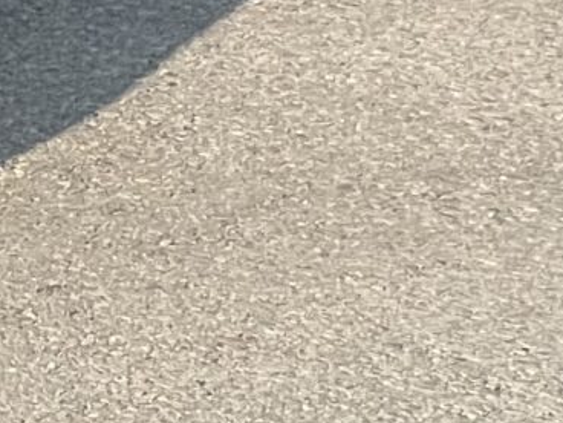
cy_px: -687
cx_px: -1128
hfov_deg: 5.2
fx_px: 5888
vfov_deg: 4.0
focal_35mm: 362
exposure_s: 1/1546
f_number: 2
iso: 25
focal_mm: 6
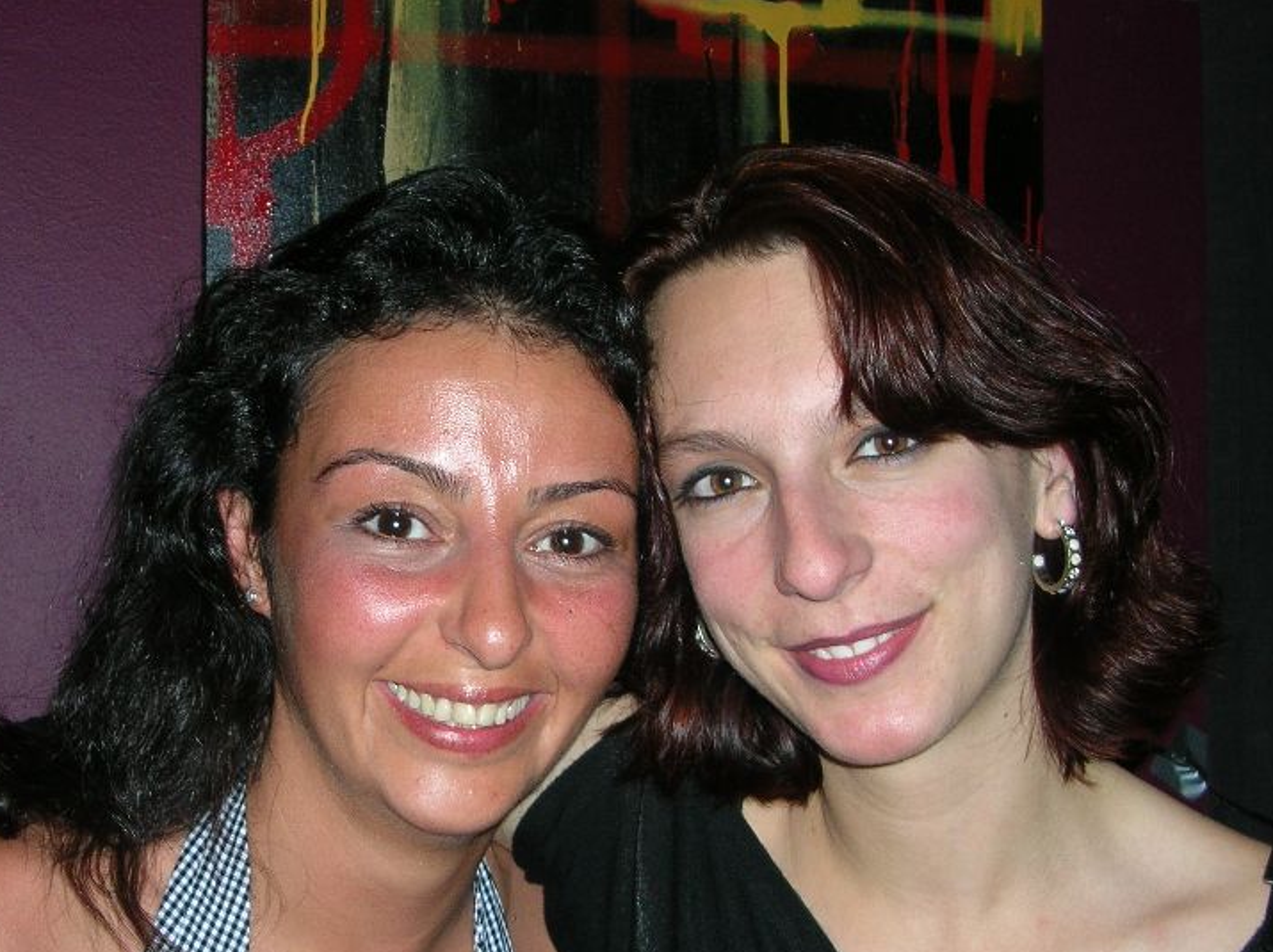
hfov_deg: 34.3
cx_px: 538
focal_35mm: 56
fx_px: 2058
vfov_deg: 26.0
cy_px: 616
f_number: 2.8
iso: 50
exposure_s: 1/60.1
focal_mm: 5.8
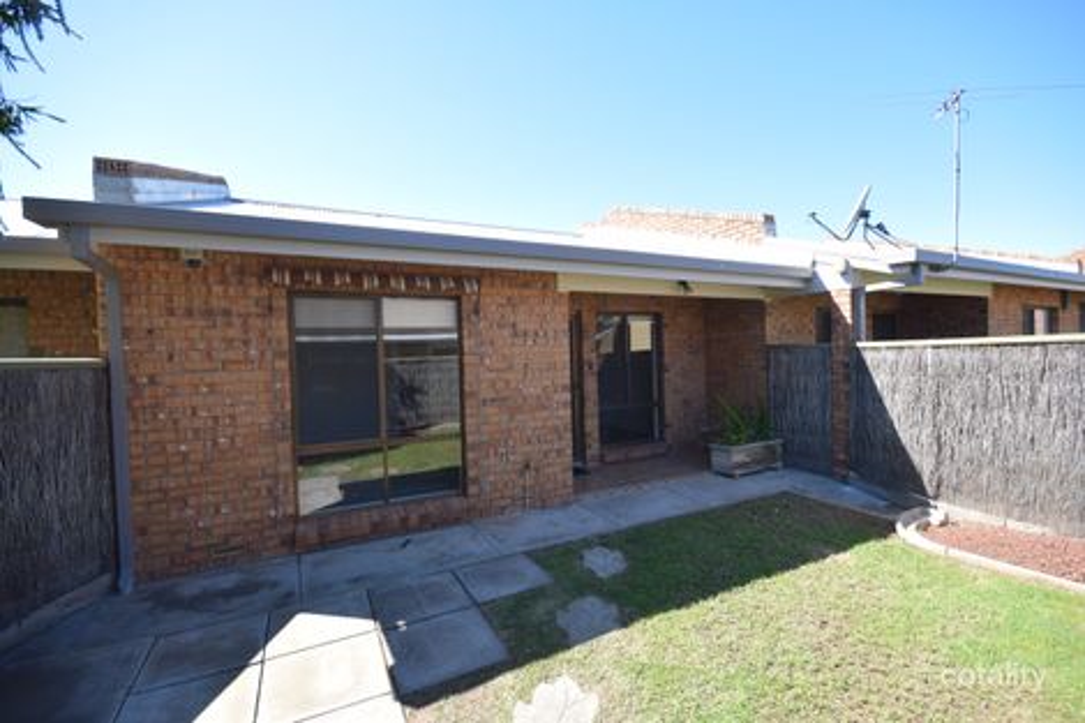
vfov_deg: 77.3
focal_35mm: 15
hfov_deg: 100.4
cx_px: 542
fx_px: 452
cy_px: 362
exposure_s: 1/250
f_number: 8
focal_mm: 10
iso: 400
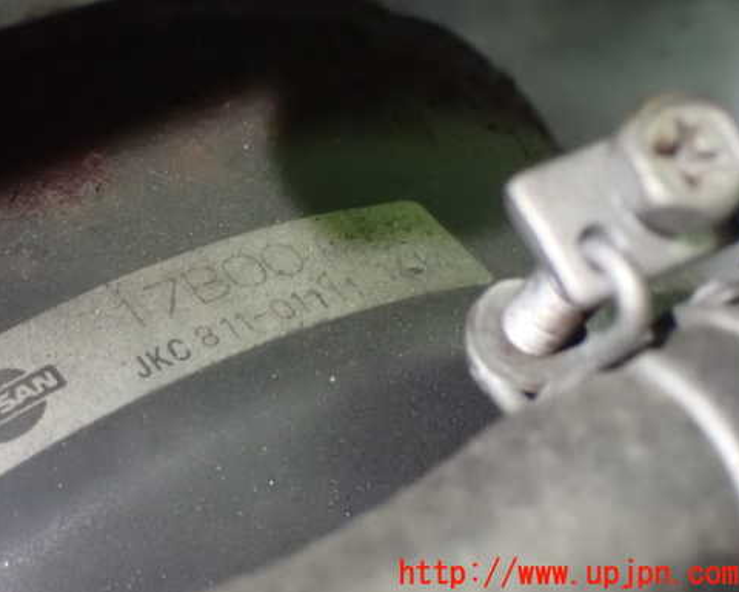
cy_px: 247
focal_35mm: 94
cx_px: 285
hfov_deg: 20.3
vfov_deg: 16.4
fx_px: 2056
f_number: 4.1
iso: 1600
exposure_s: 1/30
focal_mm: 13.65
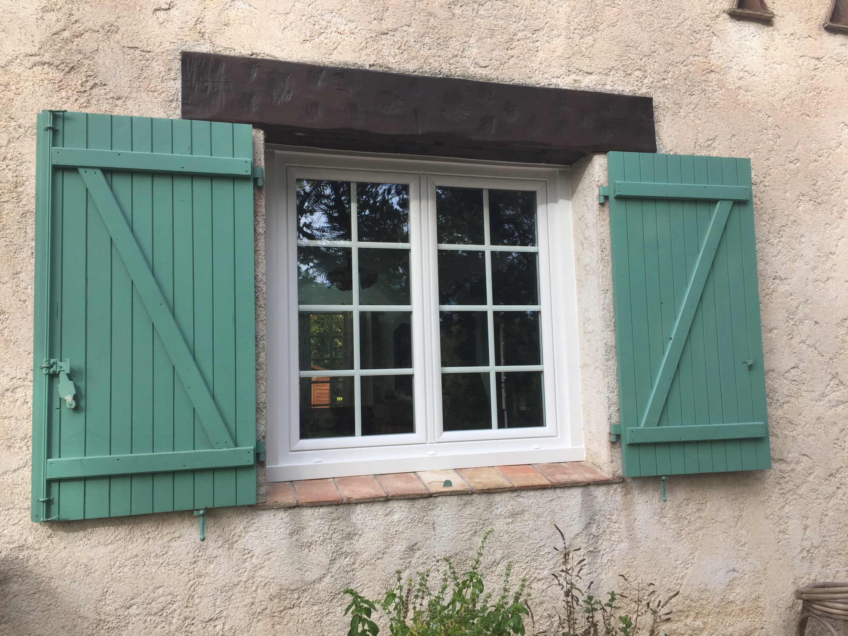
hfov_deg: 61.7
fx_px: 710
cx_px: 424
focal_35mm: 29
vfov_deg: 48.2
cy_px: 318
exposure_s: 1/465
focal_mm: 4.15
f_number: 2.2
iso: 32
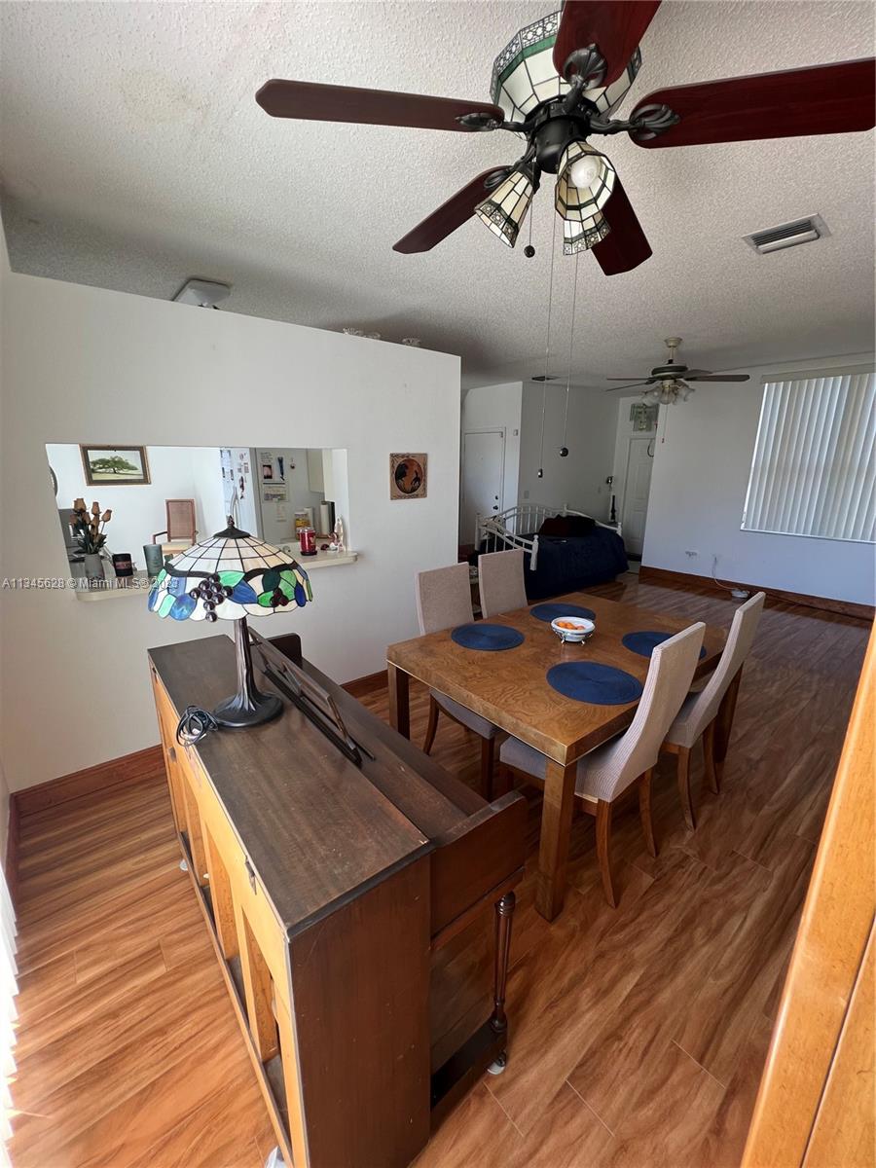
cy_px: 584
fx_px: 439
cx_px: 438
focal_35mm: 13
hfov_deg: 89.9
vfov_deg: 106.2
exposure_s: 1/99
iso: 64
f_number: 1.8
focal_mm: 1.57
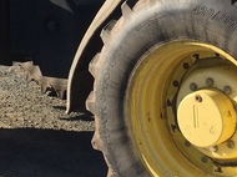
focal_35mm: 101
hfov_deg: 19.5
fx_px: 691
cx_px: 122
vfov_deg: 14.3
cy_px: -11
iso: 32
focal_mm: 4.15
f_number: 2.2
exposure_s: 1/1412
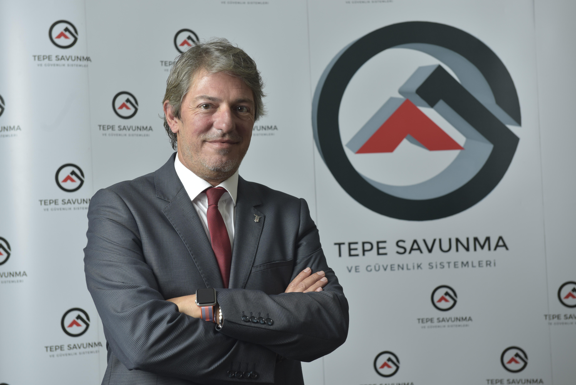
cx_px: 288
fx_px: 1120
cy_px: 192
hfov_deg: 28.8
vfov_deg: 19.5
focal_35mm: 70
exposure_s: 1/200
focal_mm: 70
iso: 200
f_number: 6.3
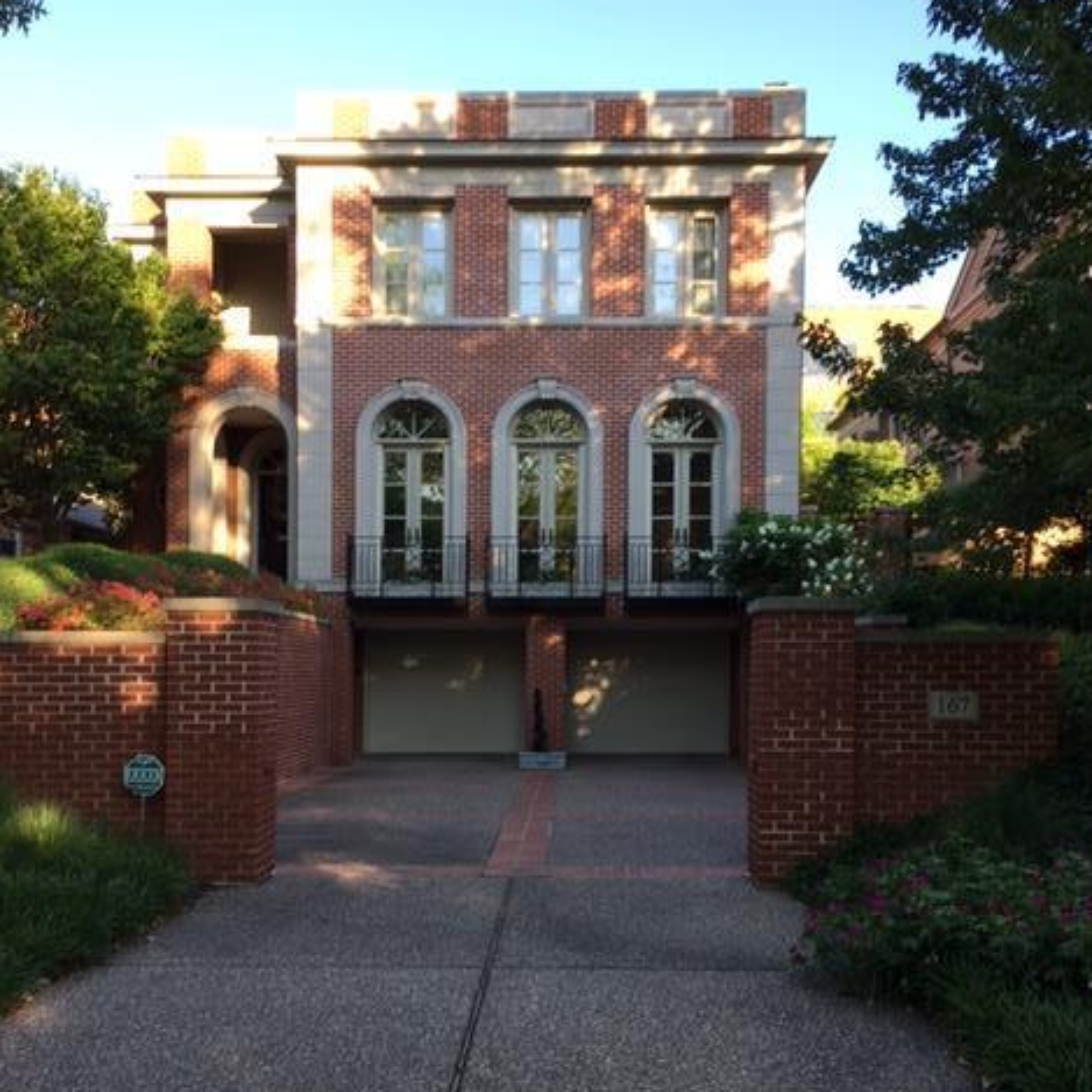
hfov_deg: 47.2
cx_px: 556
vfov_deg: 46.9
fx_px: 1249
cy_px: 673
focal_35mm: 35
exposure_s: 1/206
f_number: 2.2
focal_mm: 4.15
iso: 25
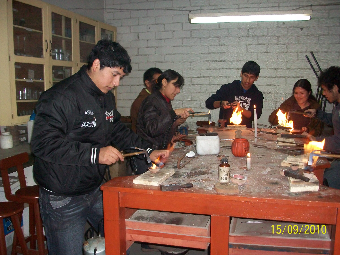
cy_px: 128
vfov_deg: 40.7
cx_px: 169
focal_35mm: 35
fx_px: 344
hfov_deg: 52.6
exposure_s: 1/125
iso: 200
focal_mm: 5.7
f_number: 2.8
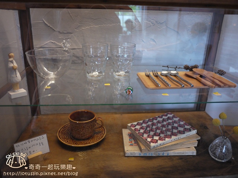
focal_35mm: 28
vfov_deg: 49.7
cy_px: 89
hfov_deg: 63.4
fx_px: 193
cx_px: 119
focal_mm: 14
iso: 400
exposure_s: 1/50
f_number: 2.5
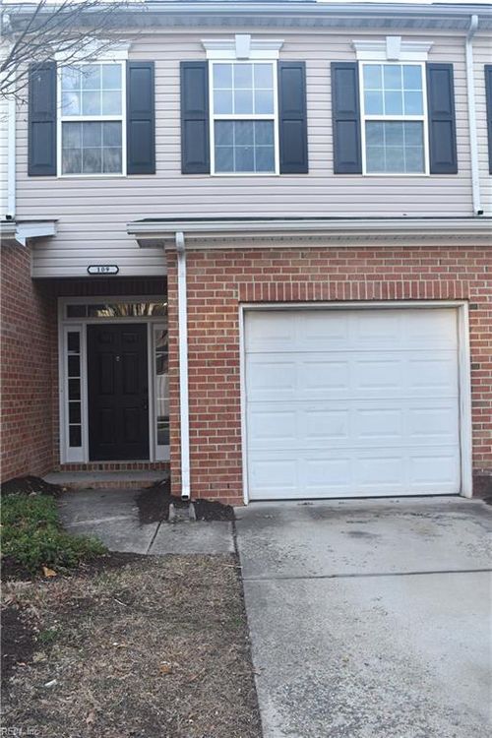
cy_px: 369
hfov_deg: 40.0
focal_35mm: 33
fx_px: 676
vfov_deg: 57.2
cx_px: 246
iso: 400
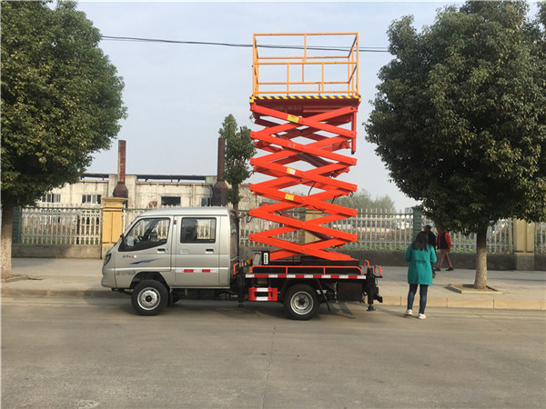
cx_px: 273
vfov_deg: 48.2
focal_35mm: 29
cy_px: 204
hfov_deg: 61.7
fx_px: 457
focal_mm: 4.15
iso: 25
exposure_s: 1/962
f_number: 2.2
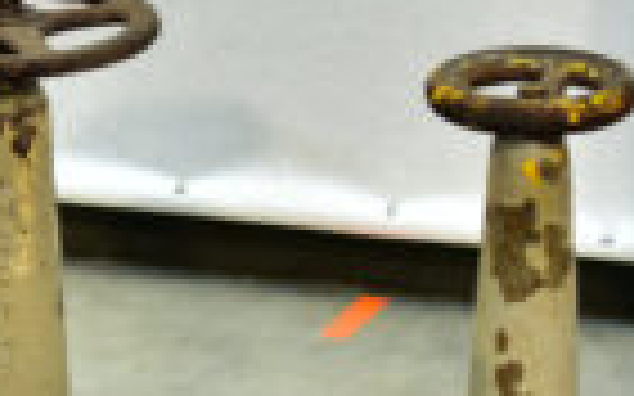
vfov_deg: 4.3
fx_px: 5233
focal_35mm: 303
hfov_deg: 6.9
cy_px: 446
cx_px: -117
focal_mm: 70
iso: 500
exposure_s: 1/60
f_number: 6.3
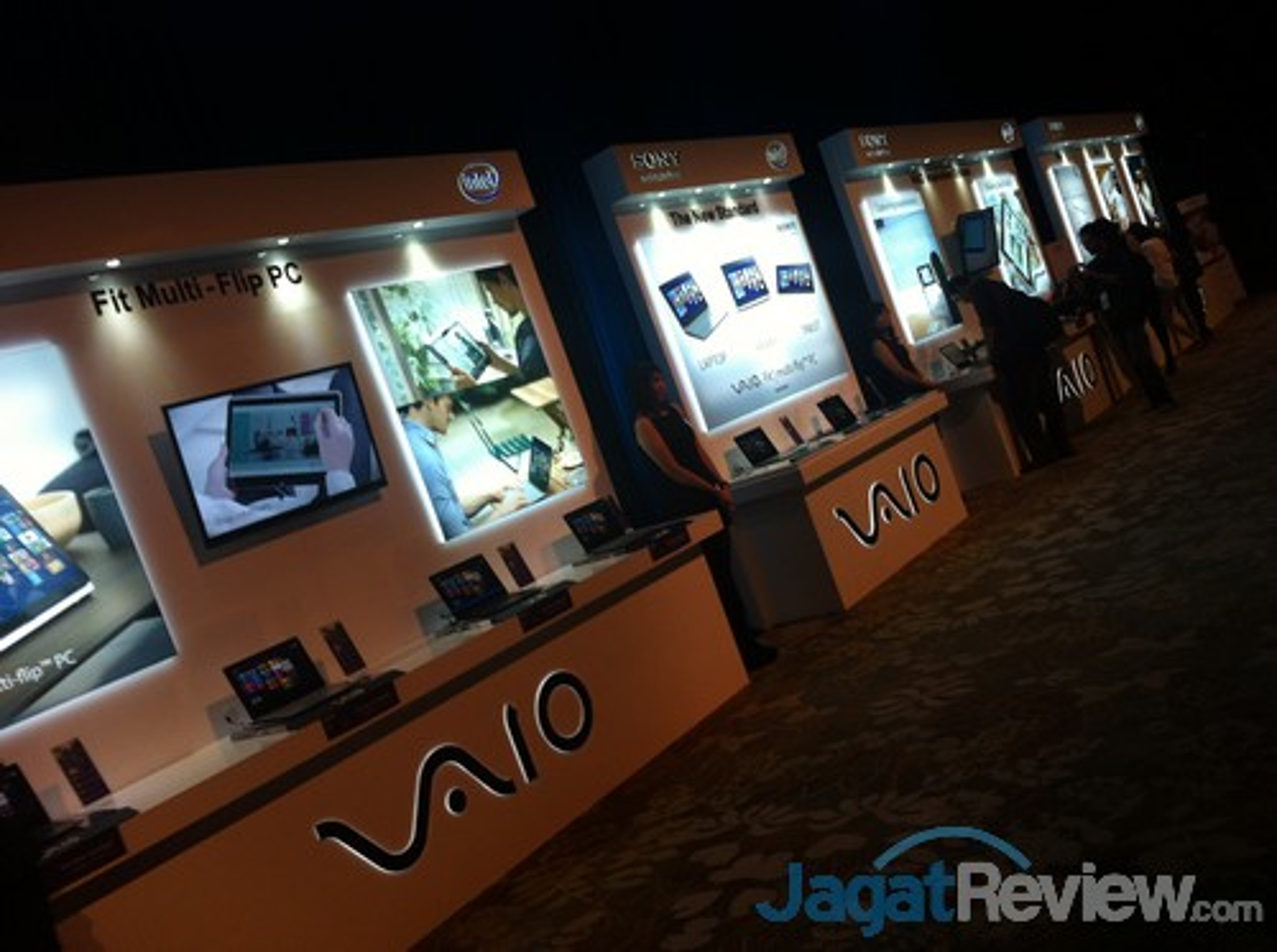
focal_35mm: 35
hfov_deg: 52.7
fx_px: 1289
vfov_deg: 40.6
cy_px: 476
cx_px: 638
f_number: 2.8
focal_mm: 3.85
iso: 100
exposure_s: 1/40
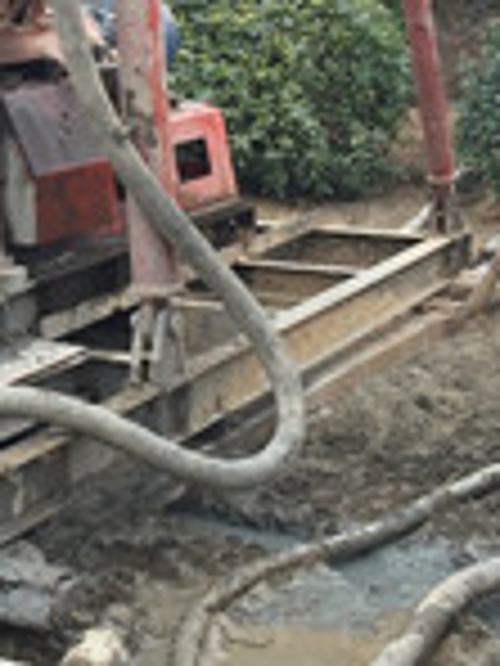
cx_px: -142
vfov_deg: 19.8
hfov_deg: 14.5
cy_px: 117
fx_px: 1887
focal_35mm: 98
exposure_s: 1/188
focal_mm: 4.15
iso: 32
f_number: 2.2
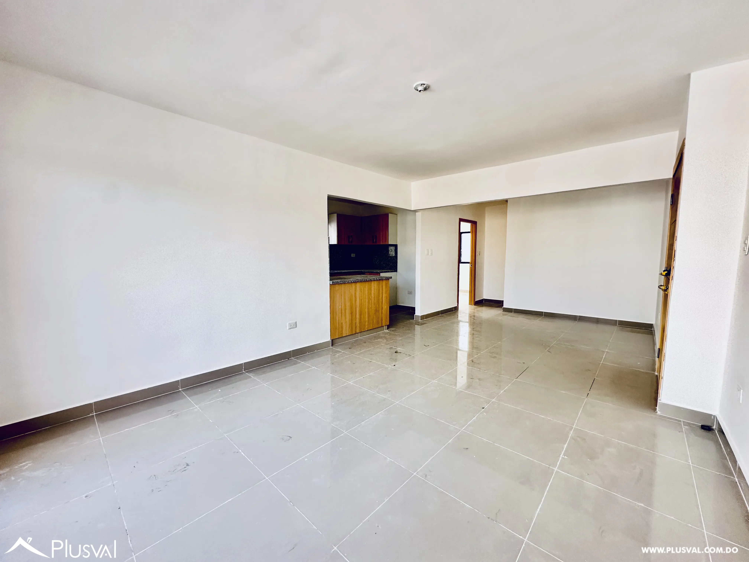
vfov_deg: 85.7
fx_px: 303
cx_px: 374
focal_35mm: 14
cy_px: 281
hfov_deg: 102.1
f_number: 2.2
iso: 160
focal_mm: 2.22
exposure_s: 1/99
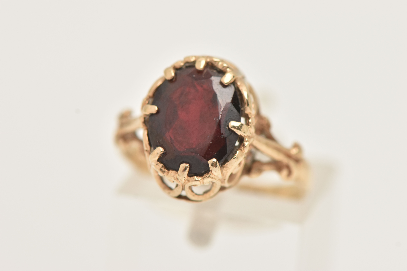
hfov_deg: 13.0
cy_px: 136
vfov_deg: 8.7
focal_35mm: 158
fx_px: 1780
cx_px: 204
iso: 400
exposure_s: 1/100
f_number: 9
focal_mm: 105
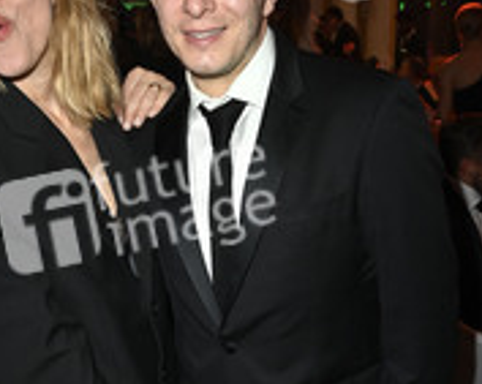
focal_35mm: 51
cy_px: 346
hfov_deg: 36.7
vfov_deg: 28.5
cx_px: 215
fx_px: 726
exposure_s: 1/60
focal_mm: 24
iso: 1600
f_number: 5.6
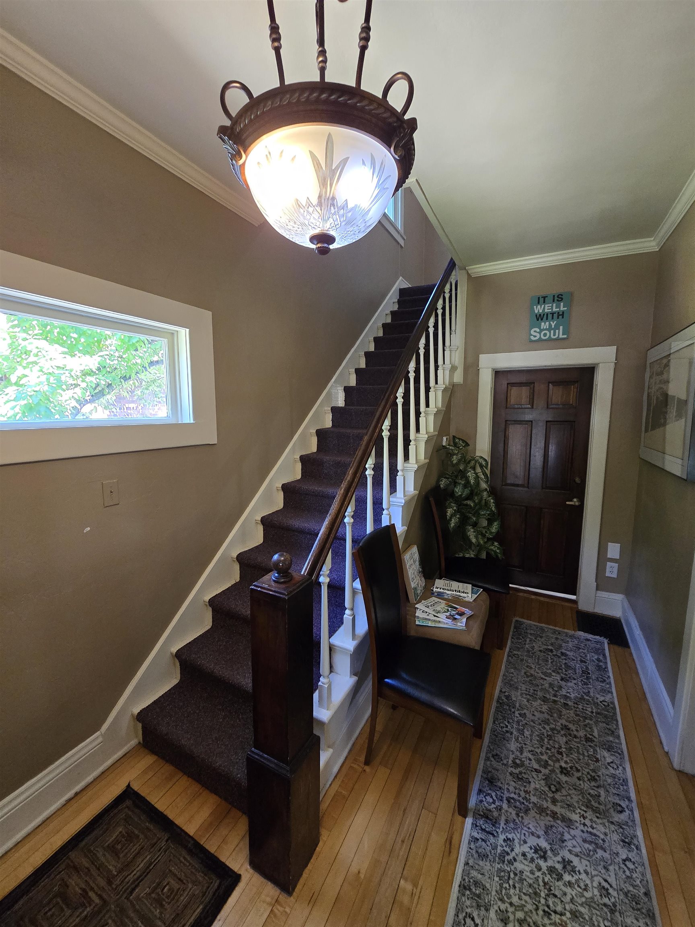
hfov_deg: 89.9
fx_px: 348
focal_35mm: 13
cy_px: 464
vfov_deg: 106.2
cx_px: 348
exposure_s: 1/60
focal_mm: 2.2
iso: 400
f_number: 2.2
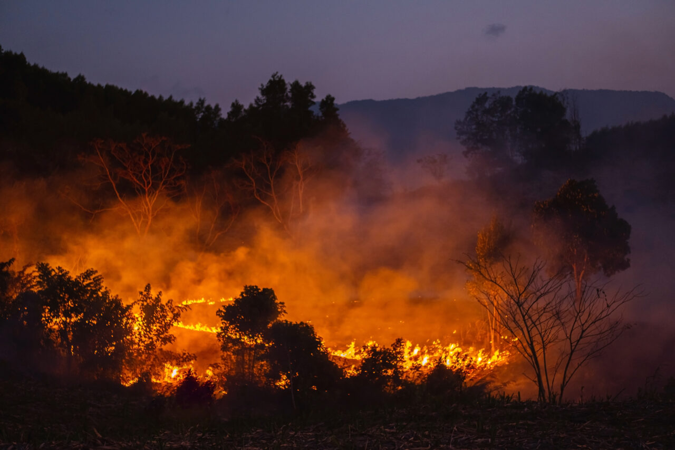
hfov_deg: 27.0
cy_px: 225
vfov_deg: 18.2
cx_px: 338
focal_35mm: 75
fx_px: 1406
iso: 640
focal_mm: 50
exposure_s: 1/60
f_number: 2
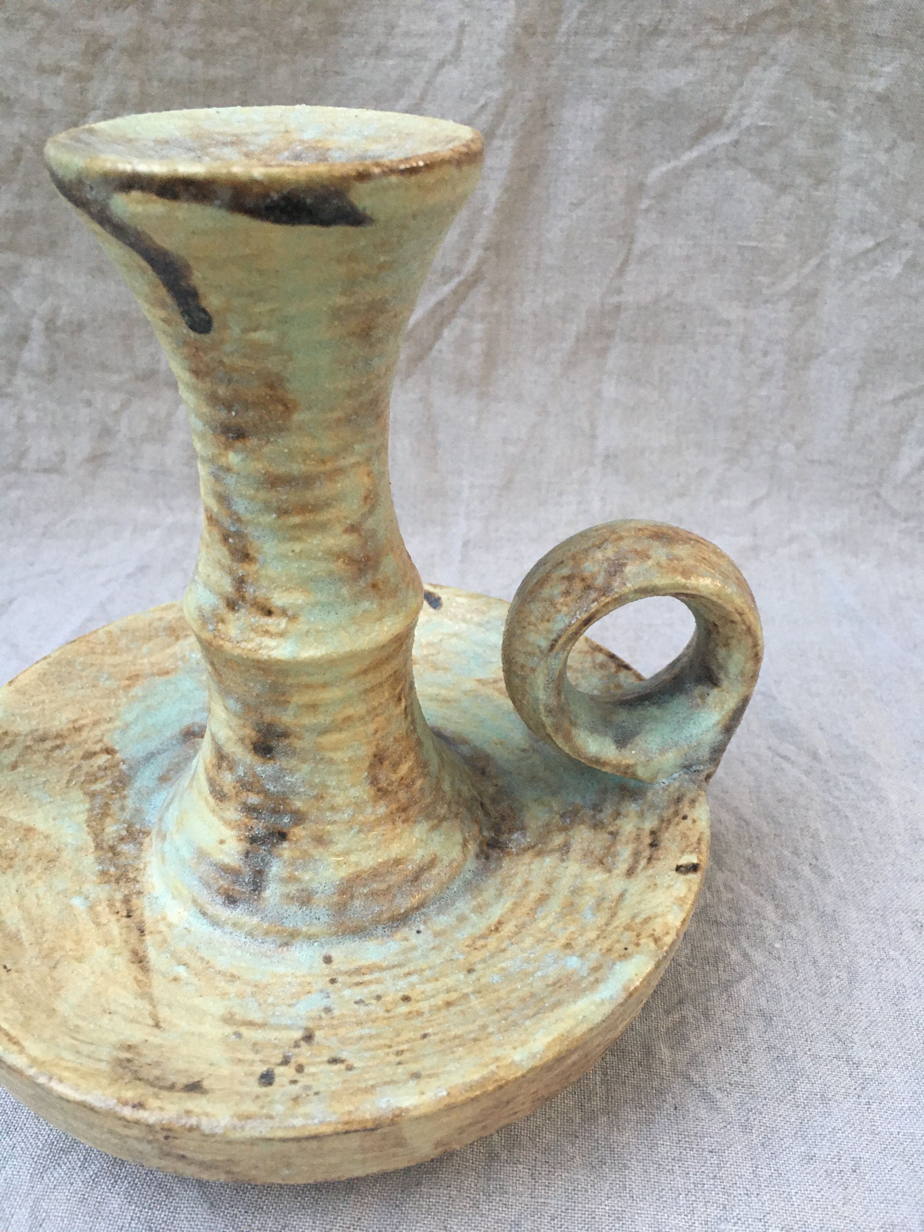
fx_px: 1032
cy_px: 616
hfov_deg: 48.2
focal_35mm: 29
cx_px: 462
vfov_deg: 61.7
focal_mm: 4.15
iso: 200
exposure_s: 1/33
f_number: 2.2
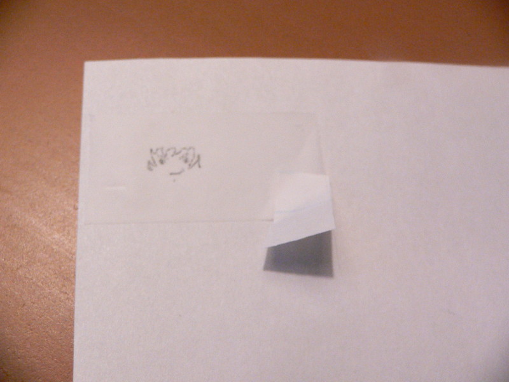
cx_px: 254
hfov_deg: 52.6
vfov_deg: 40.7
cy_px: 191
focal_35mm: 35
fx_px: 515
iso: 400
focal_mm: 4.6
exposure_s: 1/80
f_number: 2.8
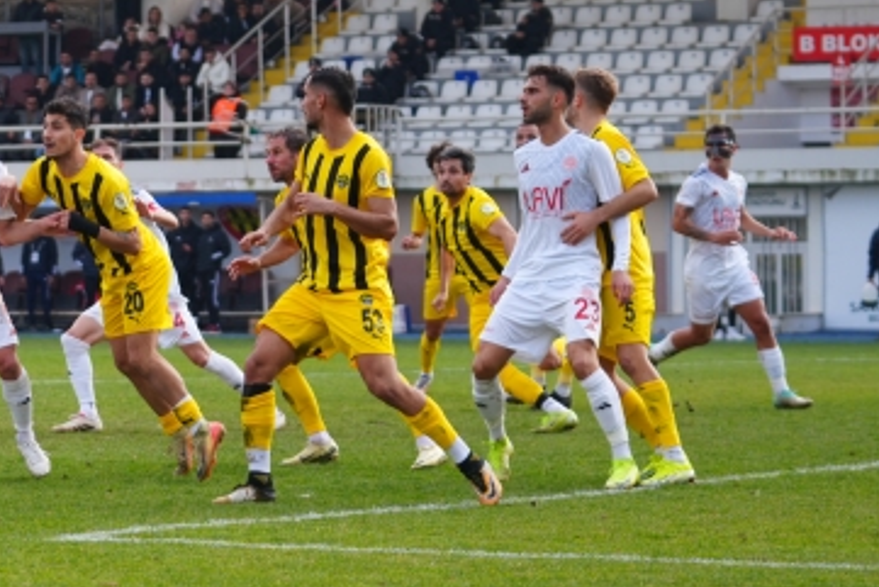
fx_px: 4738
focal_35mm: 194
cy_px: 225
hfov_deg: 10.5
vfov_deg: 7.1
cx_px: -71
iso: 200
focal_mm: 70
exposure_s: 1/1250
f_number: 2.8
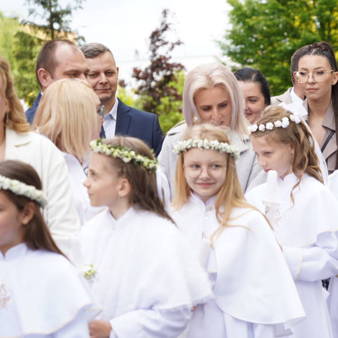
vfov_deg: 12.3
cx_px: 285
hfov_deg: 12.2
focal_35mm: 142
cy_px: 202
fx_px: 1569
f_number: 5
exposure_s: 1/100
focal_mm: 92
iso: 100
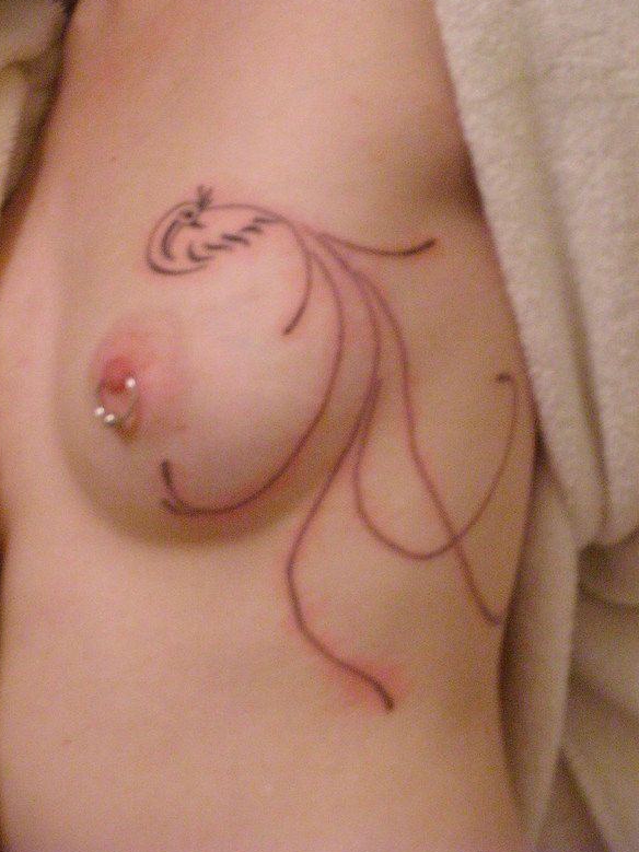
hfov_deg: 19.6
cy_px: 430
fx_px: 1846
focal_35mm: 75
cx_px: 320
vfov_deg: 26.0
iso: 400
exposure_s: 1/6.4
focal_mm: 12.2
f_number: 3.7
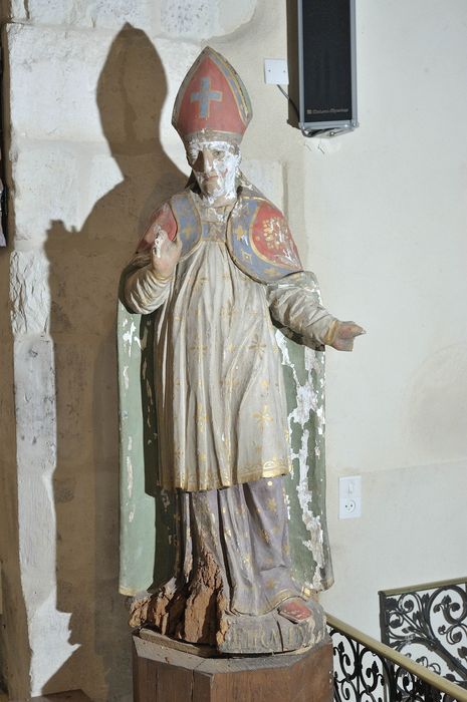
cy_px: 351
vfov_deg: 39.6
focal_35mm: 50
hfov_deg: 26.9
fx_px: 975
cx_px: 234
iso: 500
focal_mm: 50
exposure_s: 1/100
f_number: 4.5
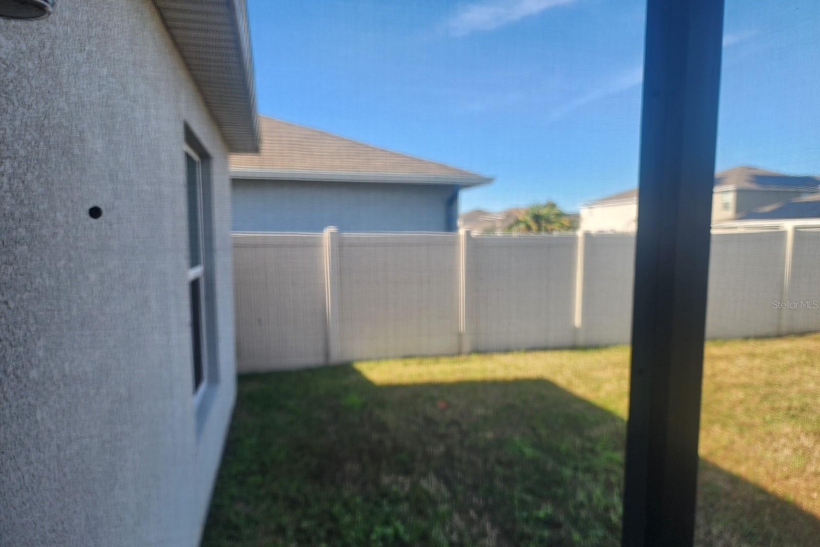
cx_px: 409
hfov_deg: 73.7
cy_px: 304
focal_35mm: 24
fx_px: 547
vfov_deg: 53.0
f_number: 1.8
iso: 12
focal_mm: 6.4
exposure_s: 1/195
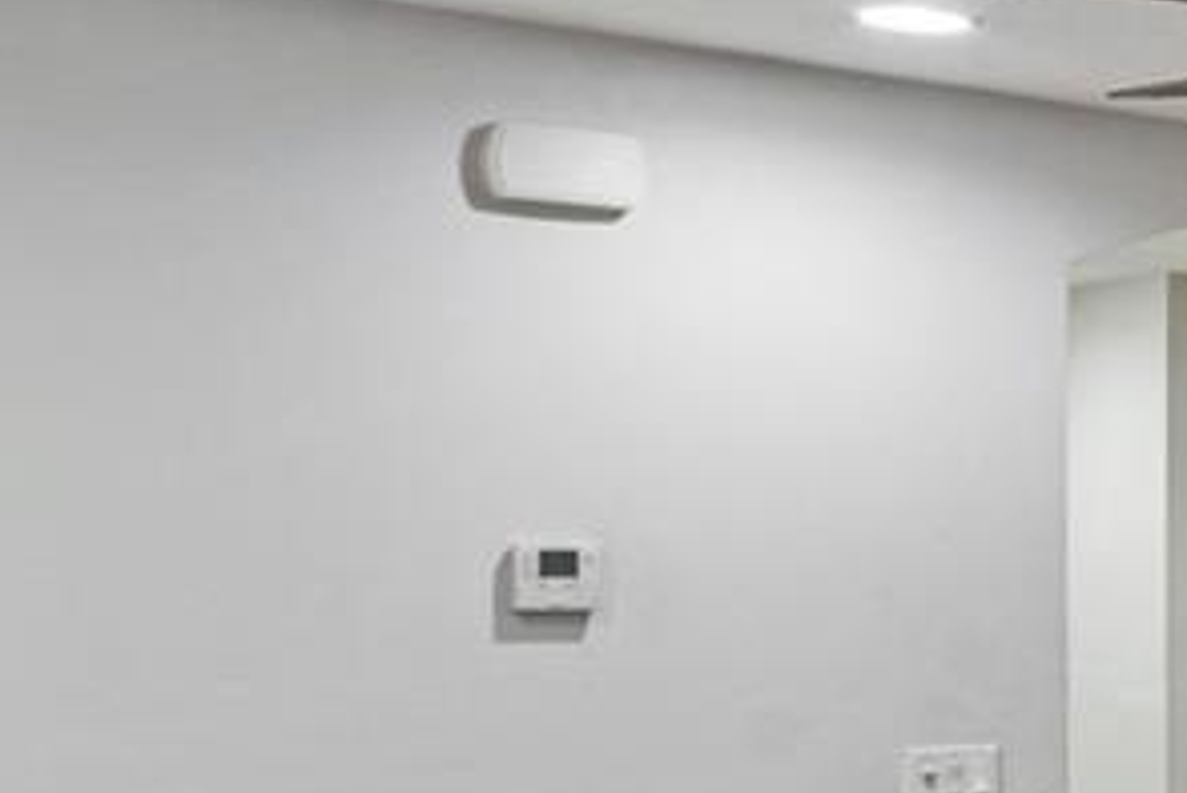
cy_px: 670
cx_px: 2567
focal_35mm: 76
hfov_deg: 16.8
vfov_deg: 17.8
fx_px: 2507
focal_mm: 14
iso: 160
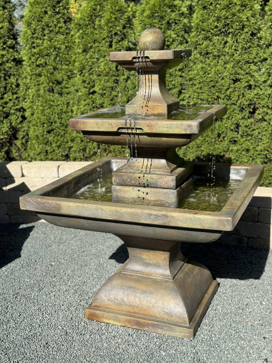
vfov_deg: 39.7
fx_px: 503
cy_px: 182
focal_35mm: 48
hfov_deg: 30.3
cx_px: 136
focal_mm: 6.76
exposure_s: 1/2833
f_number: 1.78
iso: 64
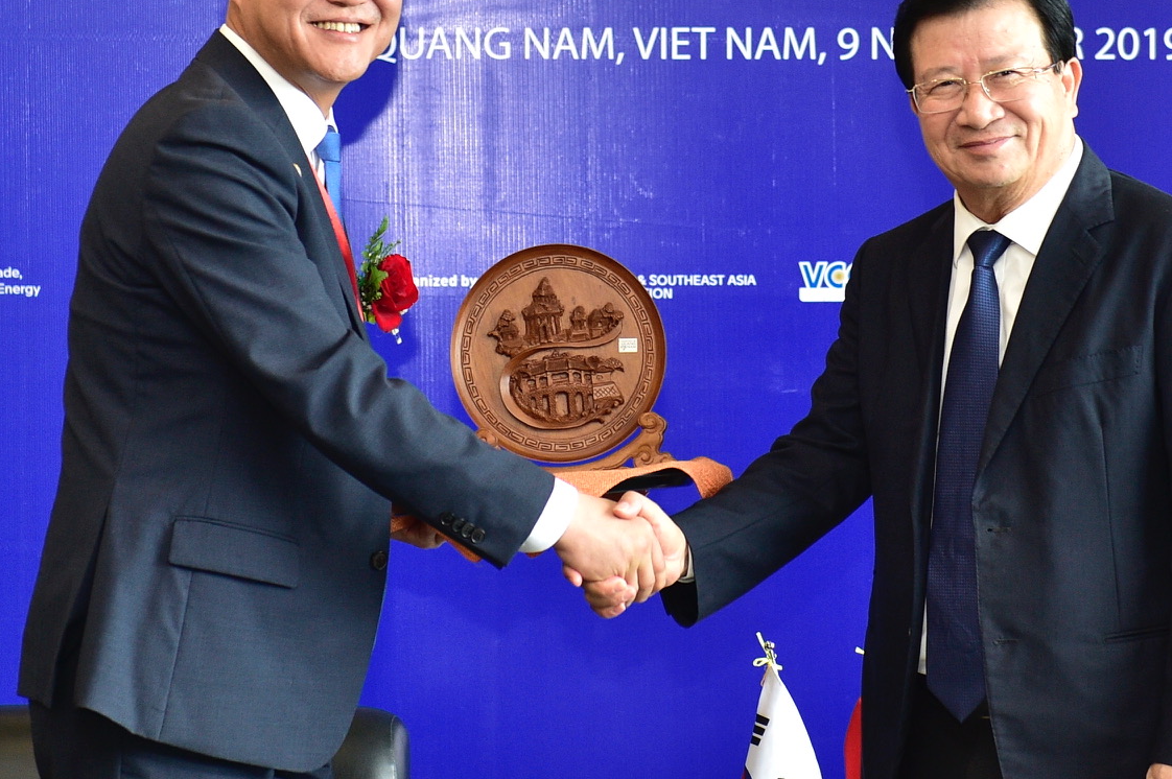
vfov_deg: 9.4
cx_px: 629
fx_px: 4716
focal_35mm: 145
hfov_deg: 14.2
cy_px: 132
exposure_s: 1/125
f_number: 3.5
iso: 1250
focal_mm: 66
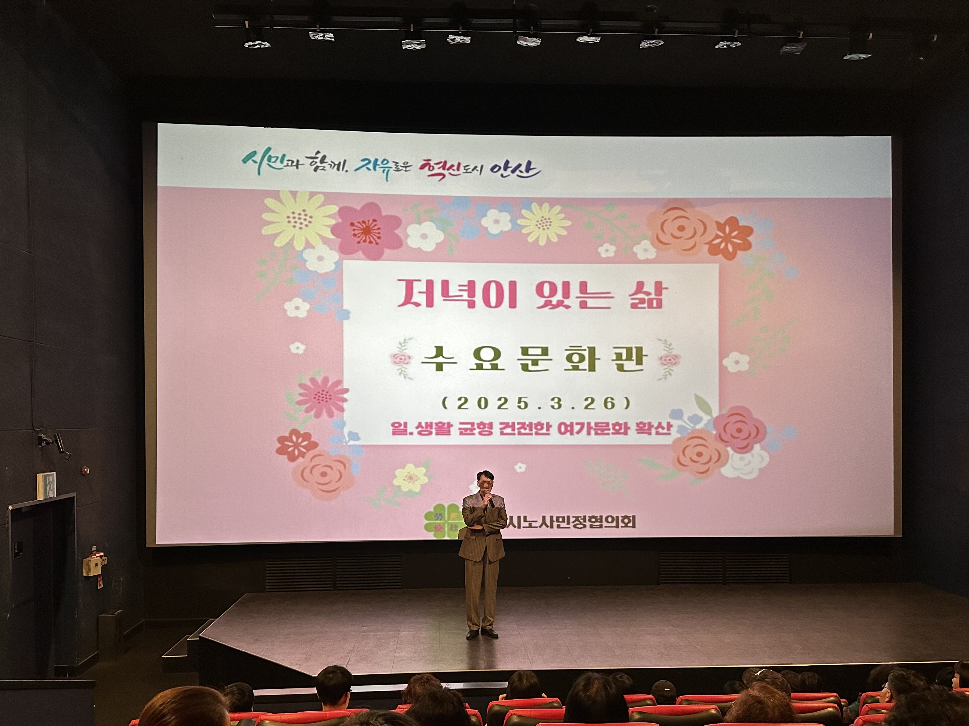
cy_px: 435
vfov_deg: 46.5
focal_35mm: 30
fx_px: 840
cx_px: 491
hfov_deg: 60.0
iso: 320
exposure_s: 1/50
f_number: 1.78
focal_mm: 6.86
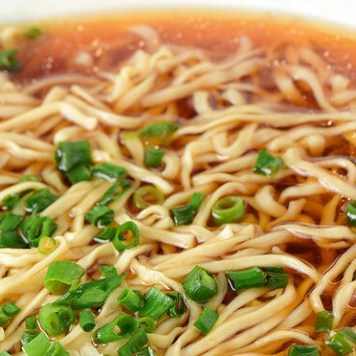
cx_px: 63
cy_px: 352
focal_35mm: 288
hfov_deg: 6.1
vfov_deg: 6.1
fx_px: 3351
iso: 200
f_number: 9
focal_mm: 105
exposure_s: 1/160
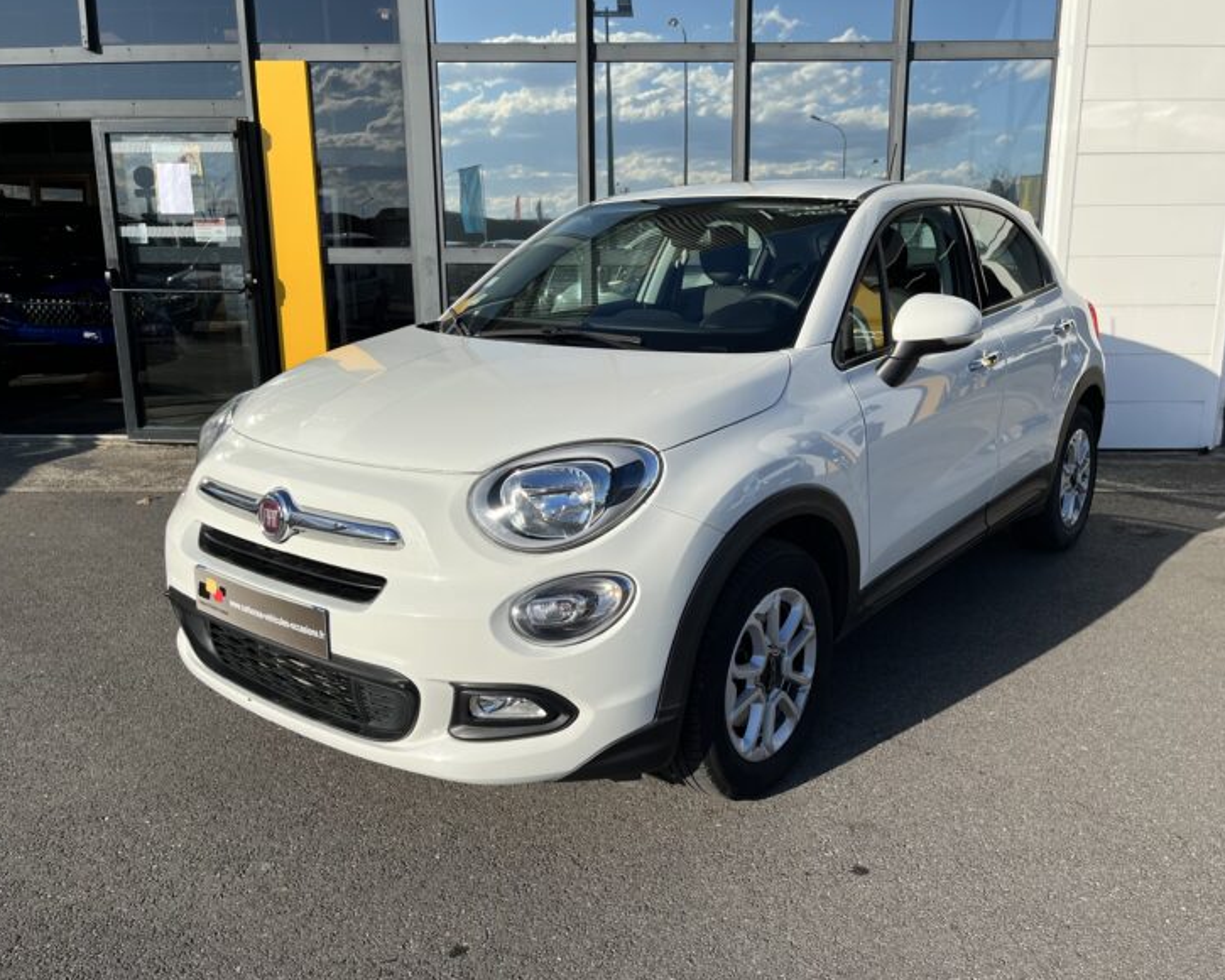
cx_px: 657
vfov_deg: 51.5
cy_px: 488
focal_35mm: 28
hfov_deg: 62.1
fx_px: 1015
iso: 50
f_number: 1.6
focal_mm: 5.1
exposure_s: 1/4016
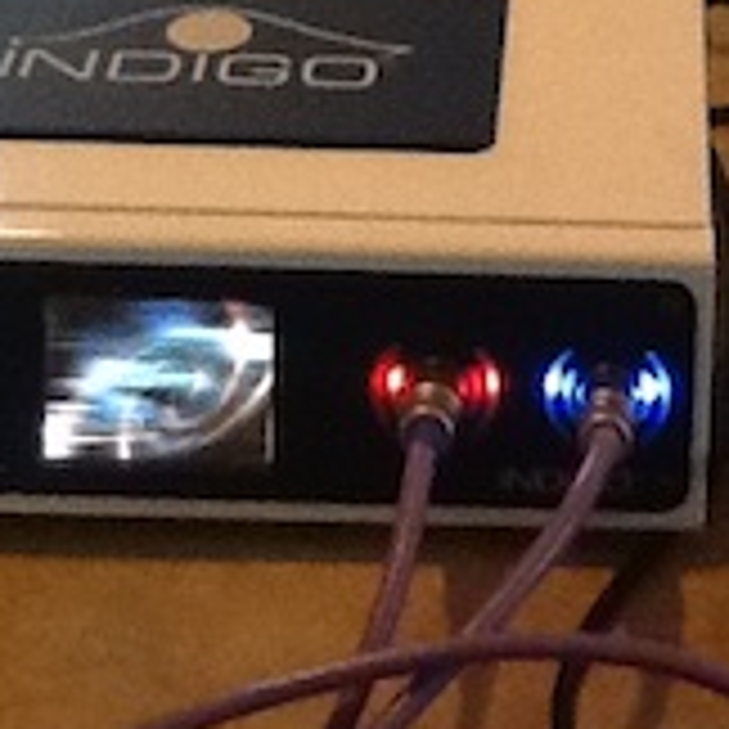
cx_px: 729
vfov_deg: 14.2
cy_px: -79
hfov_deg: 14.3
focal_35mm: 120
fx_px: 2859
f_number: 2.4
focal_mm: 2.03
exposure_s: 1/30
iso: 320
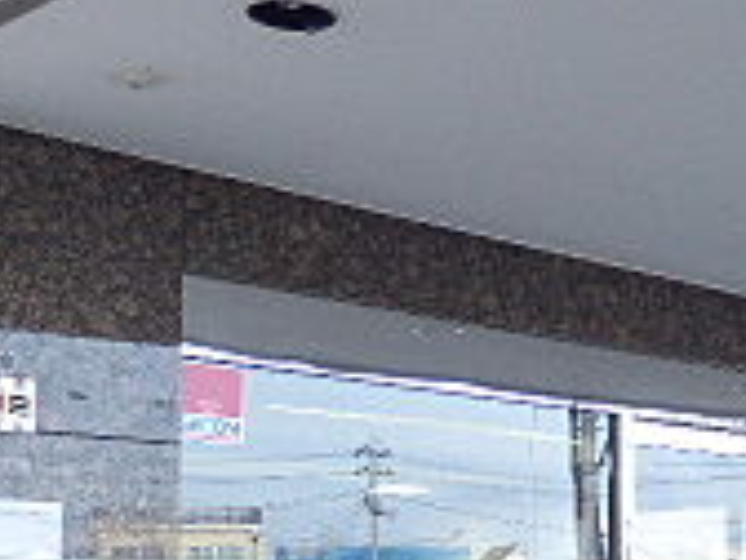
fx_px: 1638
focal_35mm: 76
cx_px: 826
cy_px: 556
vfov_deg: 18.9
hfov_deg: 24.0
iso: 100
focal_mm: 3.58
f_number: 2.8
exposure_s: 1/60
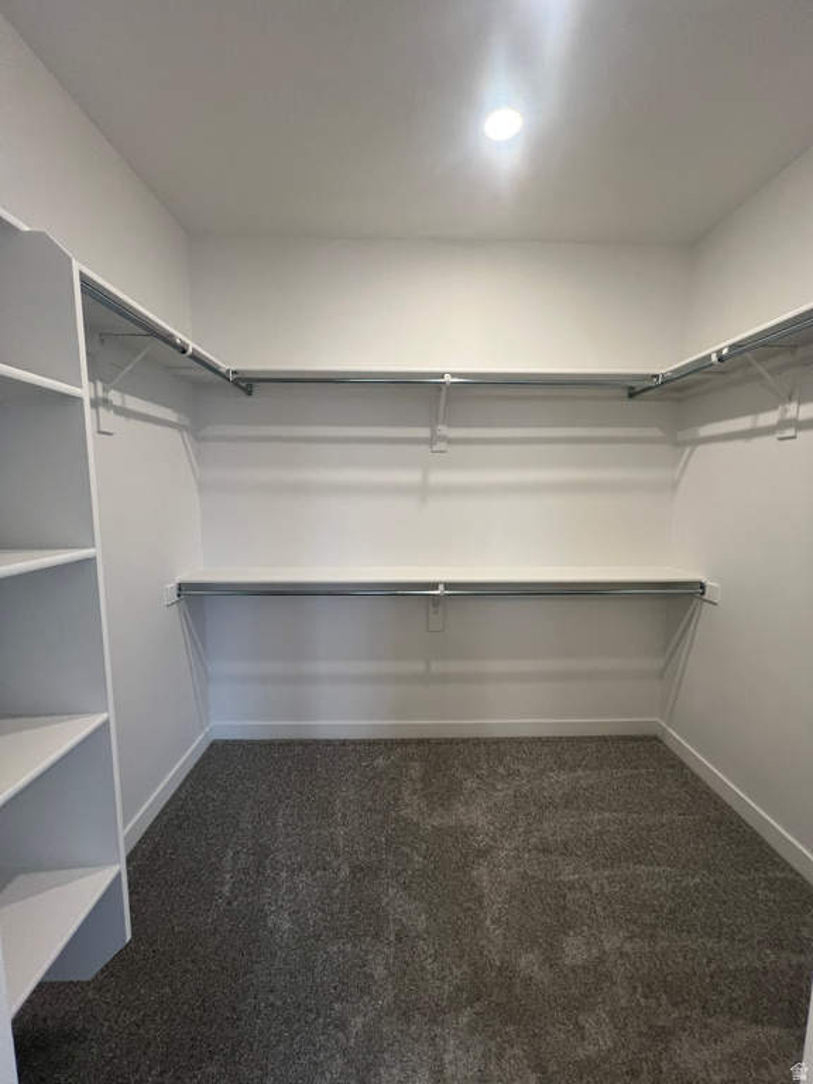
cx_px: 406
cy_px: 542
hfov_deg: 89.9
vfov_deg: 106.2
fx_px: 407
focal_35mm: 13
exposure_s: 1/120
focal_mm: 1.57
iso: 125
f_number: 1.8
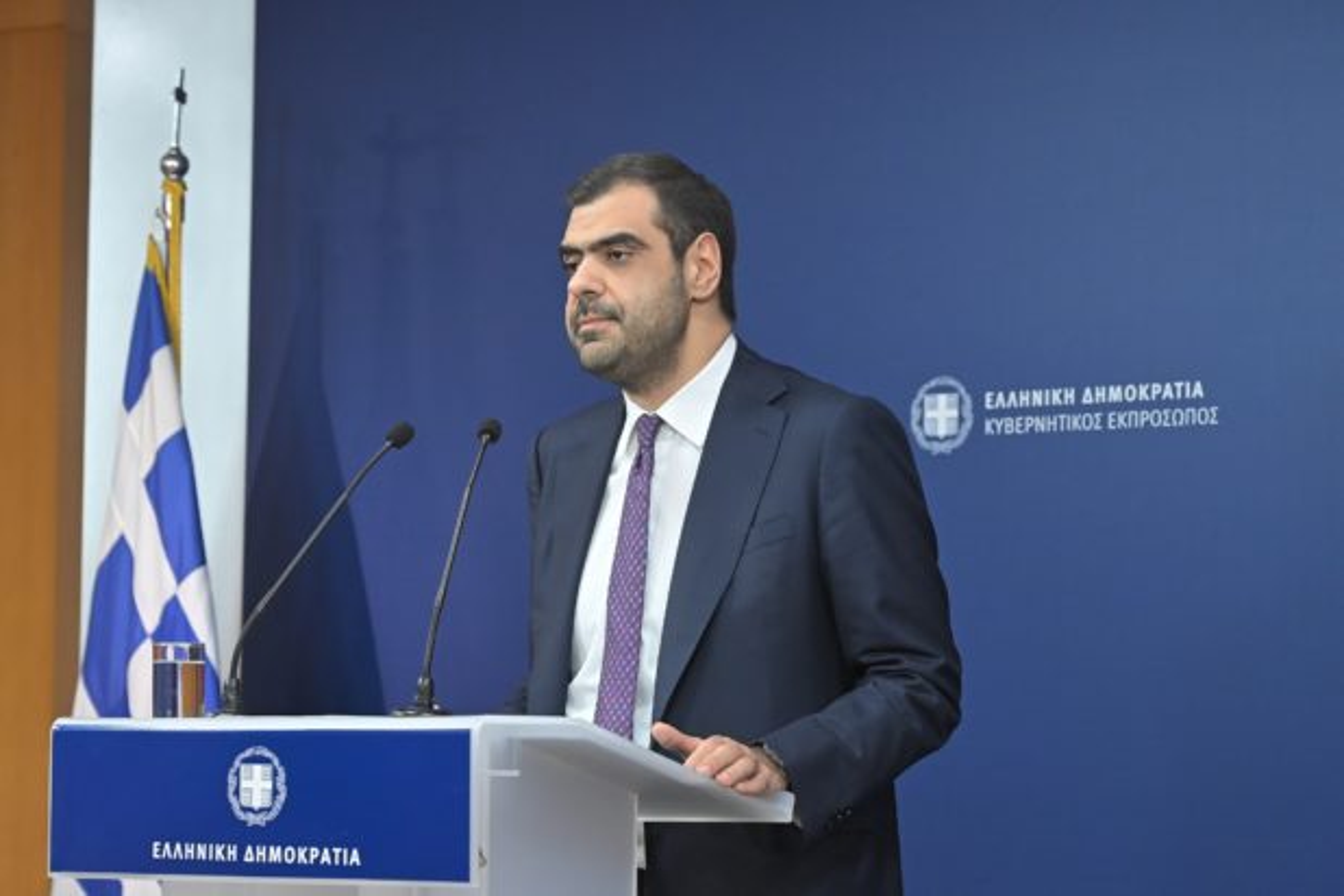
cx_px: 672
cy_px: 448
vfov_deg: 9.5
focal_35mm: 145
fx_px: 5413
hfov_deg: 14.2
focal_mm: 97
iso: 2800
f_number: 4.5
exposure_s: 1/250
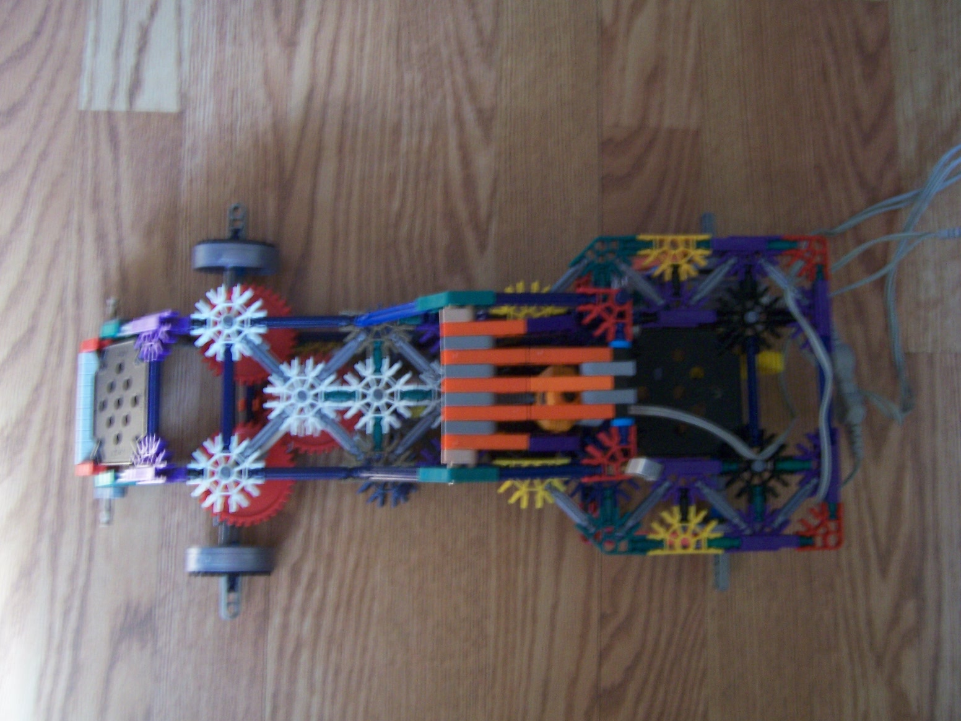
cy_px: 360
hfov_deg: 55.4
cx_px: 480
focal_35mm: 33
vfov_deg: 42.9
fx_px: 916
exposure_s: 1/8
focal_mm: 5.5
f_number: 3.4
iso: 140
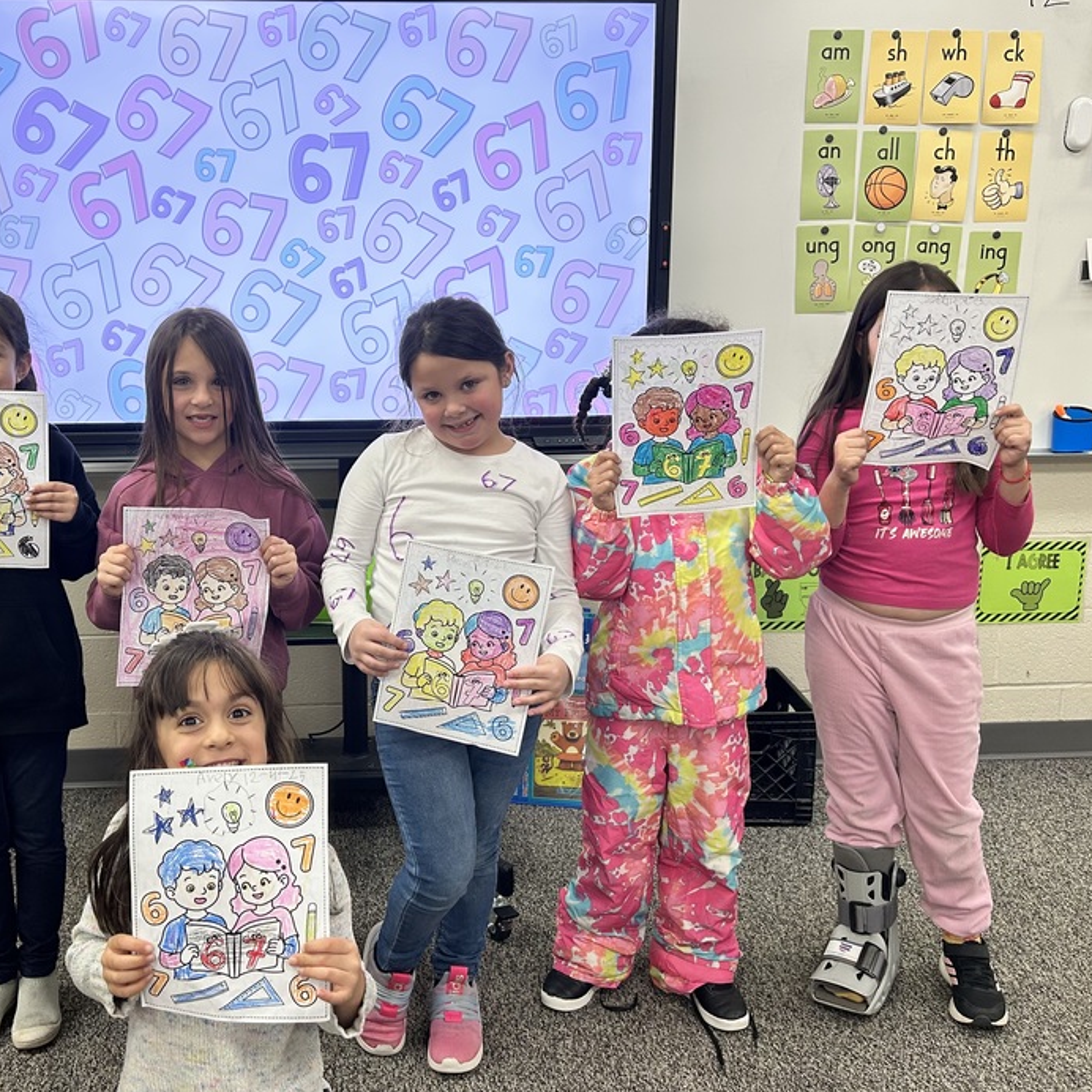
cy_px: 522
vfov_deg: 48.4
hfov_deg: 48.1
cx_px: 426
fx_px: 1213
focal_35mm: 34
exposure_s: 1/120
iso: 80
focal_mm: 5.7
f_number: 1.5
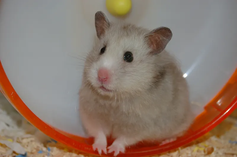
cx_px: 118
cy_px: 78
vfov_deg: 16.5
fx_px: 543
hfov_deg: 24.6
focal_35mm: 82
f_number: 5.6
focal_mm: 55
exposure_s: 1/60
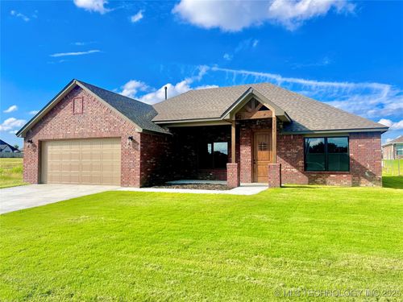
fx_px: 303
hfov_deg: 67.3
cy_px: 151
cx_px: 202
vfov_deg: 53.1
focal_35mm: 26
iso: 50
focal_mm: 5.7
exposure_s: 1/3968
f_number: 1.5
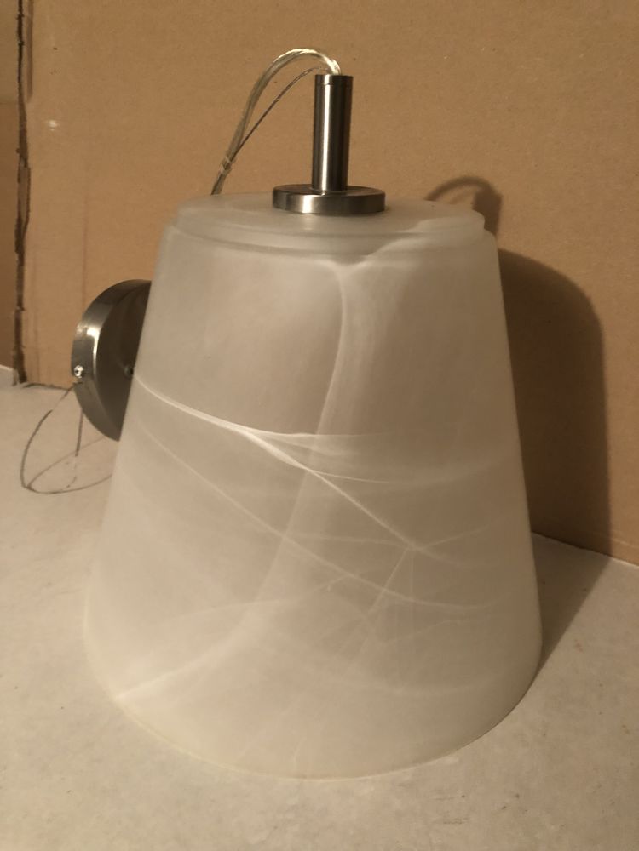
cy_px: 426
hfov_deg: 49.7
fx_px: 689
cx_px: 320
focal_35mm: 28
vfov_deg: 63.4
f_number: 1.8
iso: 100
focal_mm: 4
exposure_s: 1/11
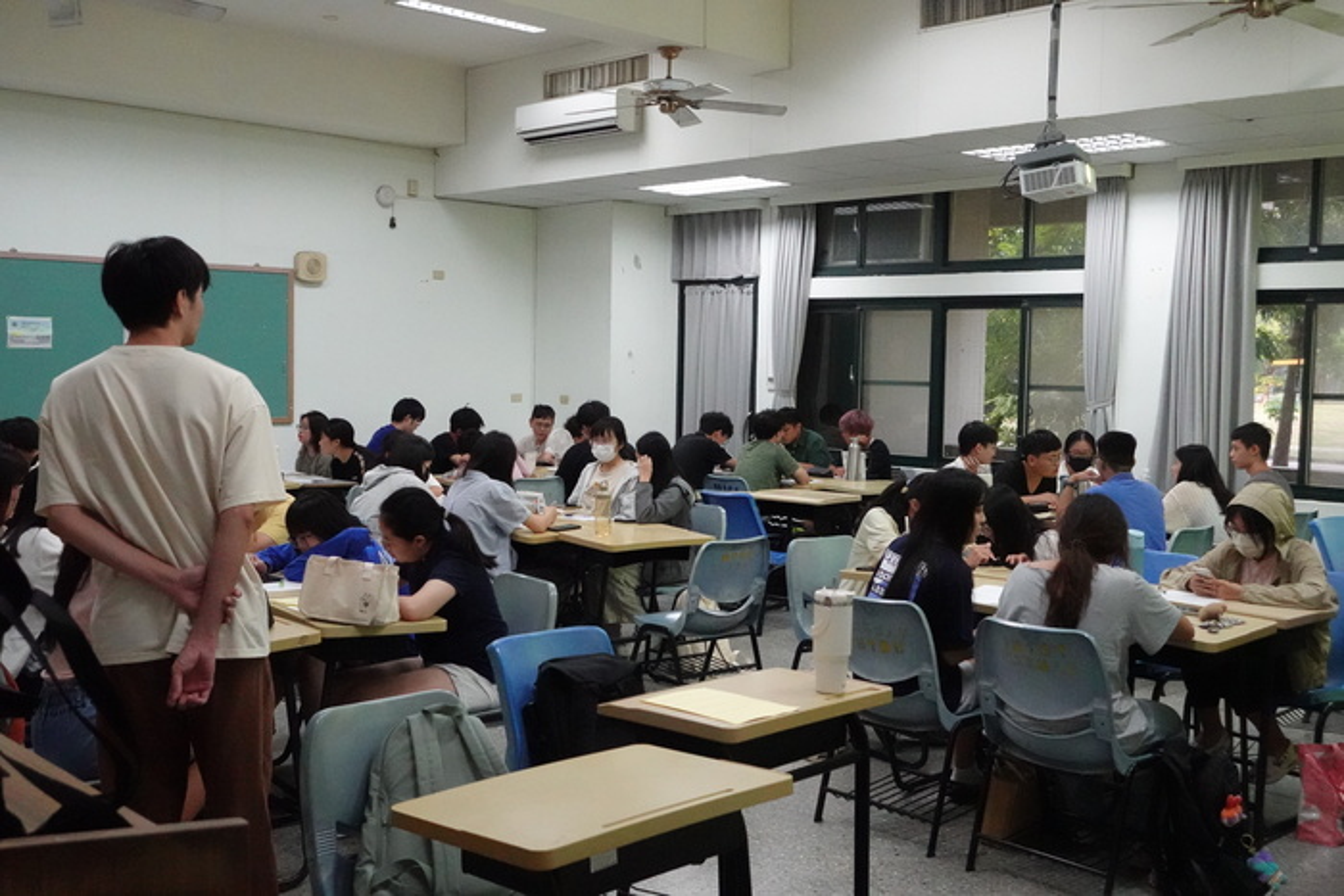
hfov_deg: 50.7
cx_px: 672
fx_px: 1419
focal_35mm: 38
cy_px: 448
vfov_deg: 35.1
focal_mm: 14.68
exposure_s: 1/500
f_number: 4
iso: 5000
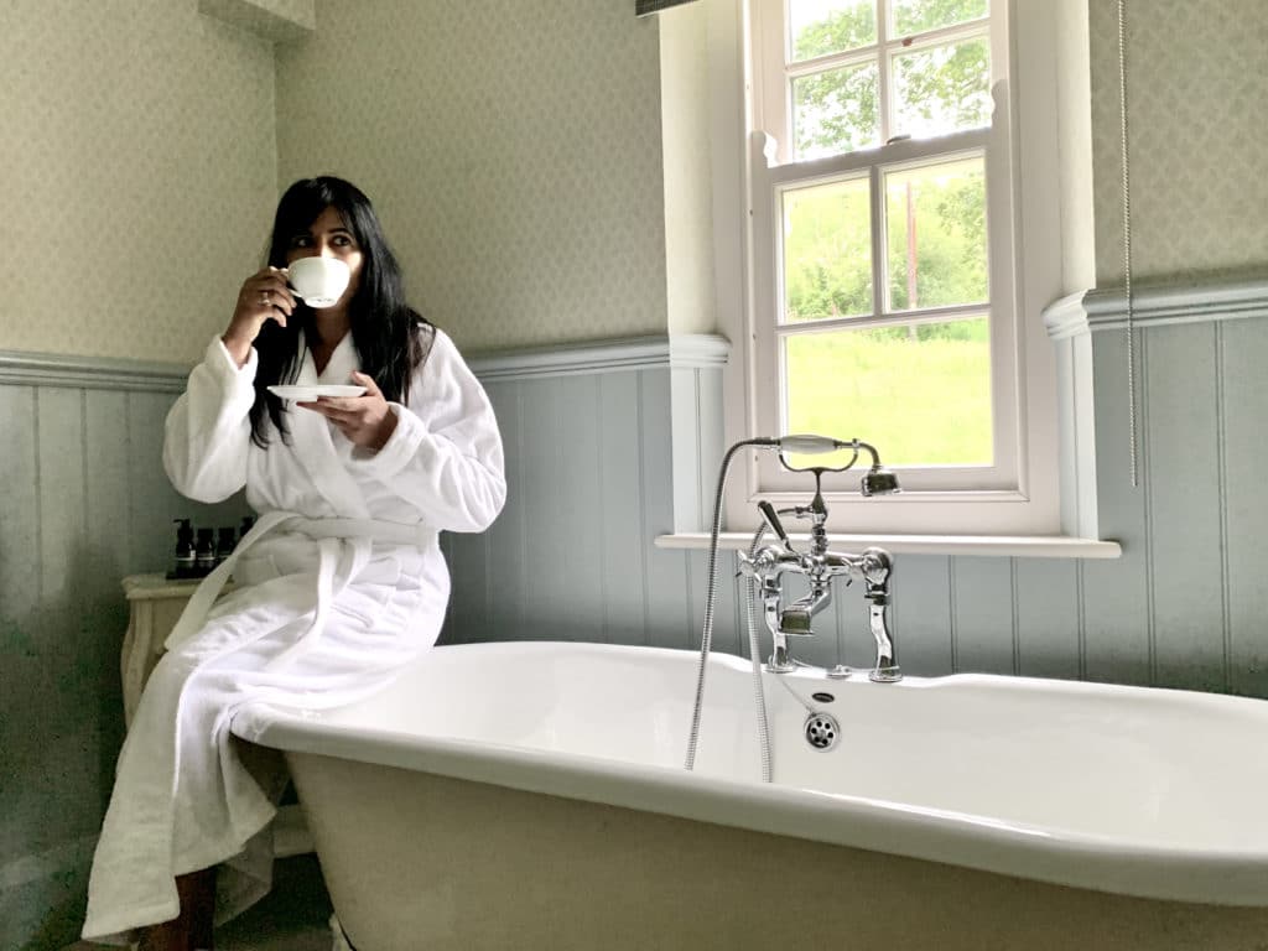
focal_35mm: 26
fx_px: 952
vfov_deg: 53.1
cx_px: 634
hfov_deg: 67.3
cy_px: 476
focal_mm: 4.25
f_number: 1.8
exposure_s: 1/51
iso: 400
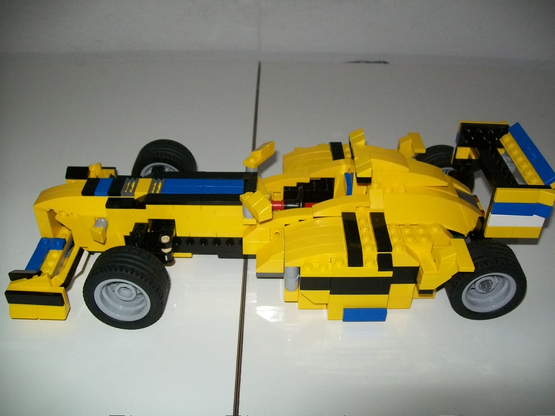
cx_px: 278
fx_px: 545
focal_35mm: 34
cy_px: 208
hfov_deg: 54.0
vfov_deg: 41.8
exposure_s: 1/60
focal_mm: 6.1
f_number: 2.7
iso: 160
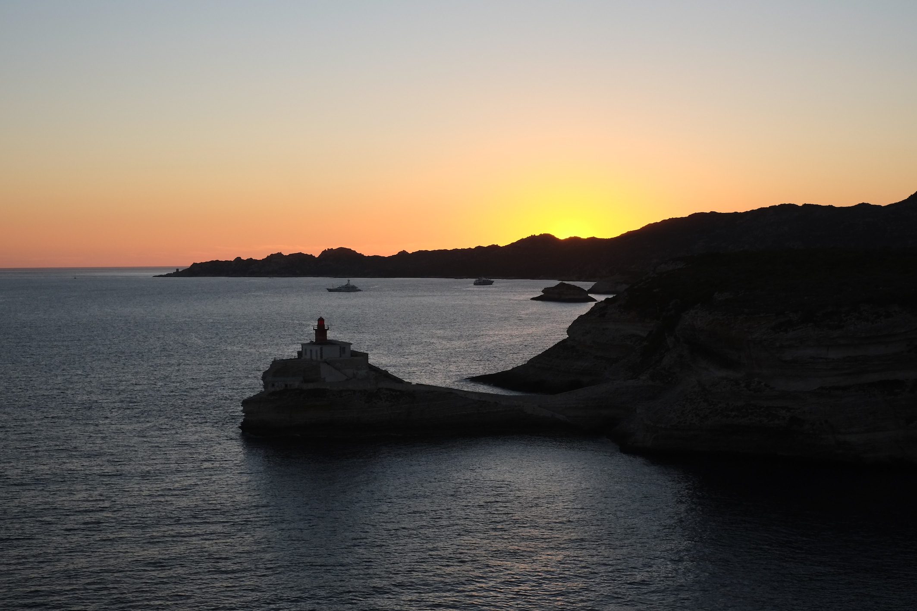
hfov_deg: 37.5
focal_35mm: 53
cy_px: 306
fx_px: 1350
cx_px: 458
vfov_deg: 25.5
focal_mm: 35
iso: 800
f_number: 5.6
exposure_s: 1/750
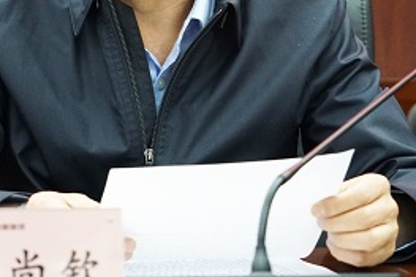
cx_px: 180
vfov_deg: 8.9
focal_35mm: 153
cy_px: -9
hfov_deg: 13.4
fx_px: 1767
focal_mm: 67
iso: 6400
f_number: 5
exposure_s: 1/160
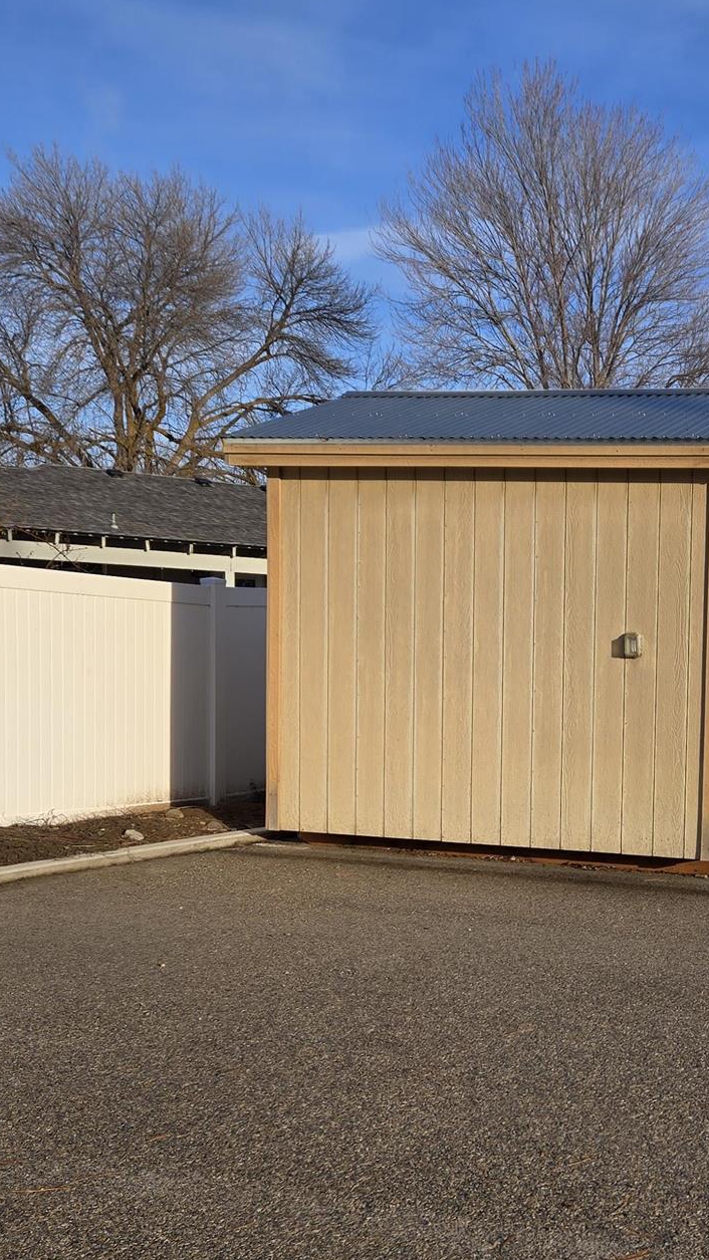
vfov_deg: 44.4
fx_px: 1537
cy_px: 749
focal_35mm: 46
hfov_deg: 23.9
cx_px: 824
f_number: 1.8
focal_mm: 5.4
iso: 25
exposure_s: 1/1354
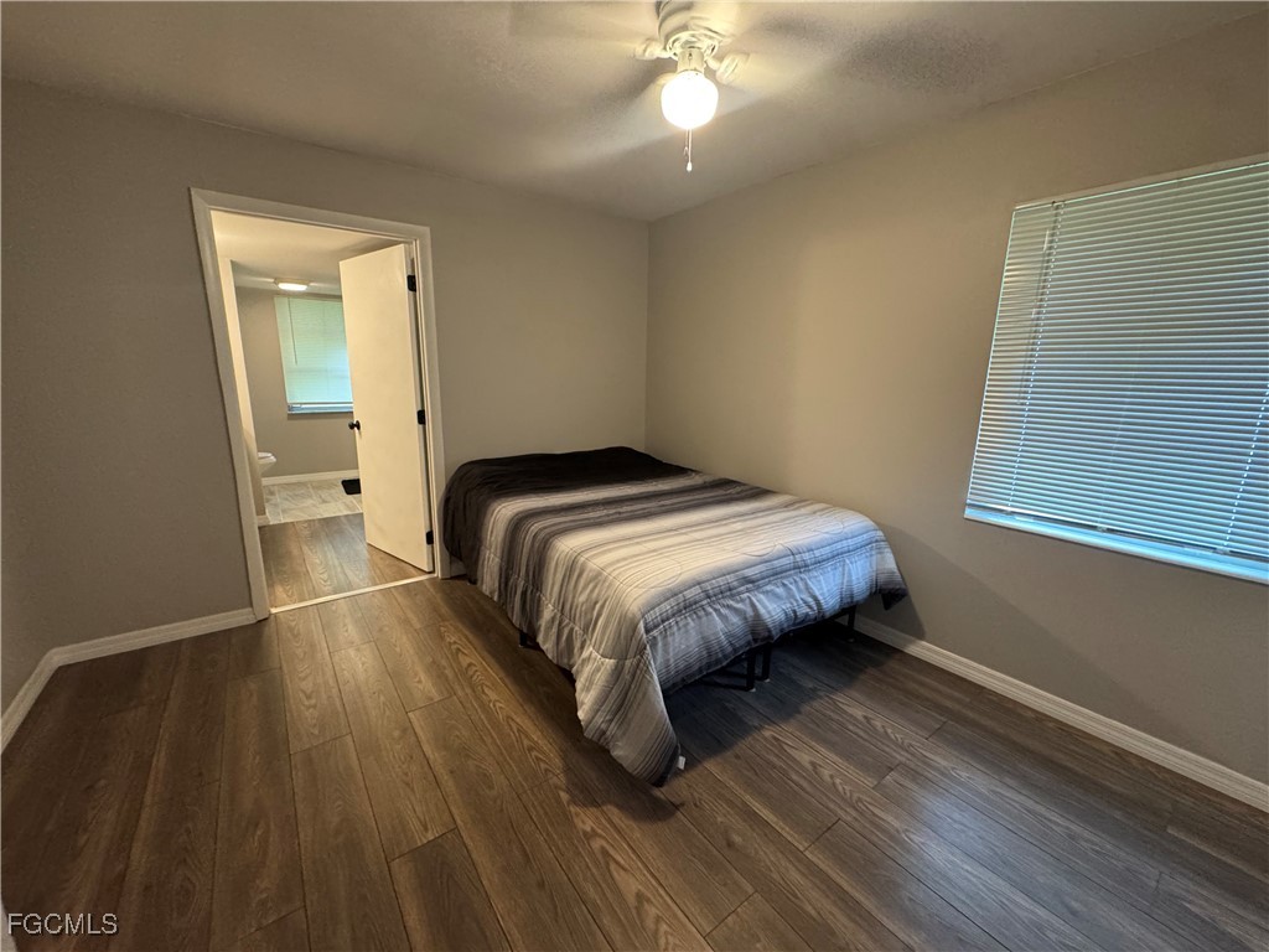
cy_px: 476
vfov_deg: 85.7
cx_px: 634
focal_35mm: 14
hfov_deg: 102.1
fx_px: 513
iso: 640
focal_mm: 2.22
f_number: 2.2
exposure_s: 1/60
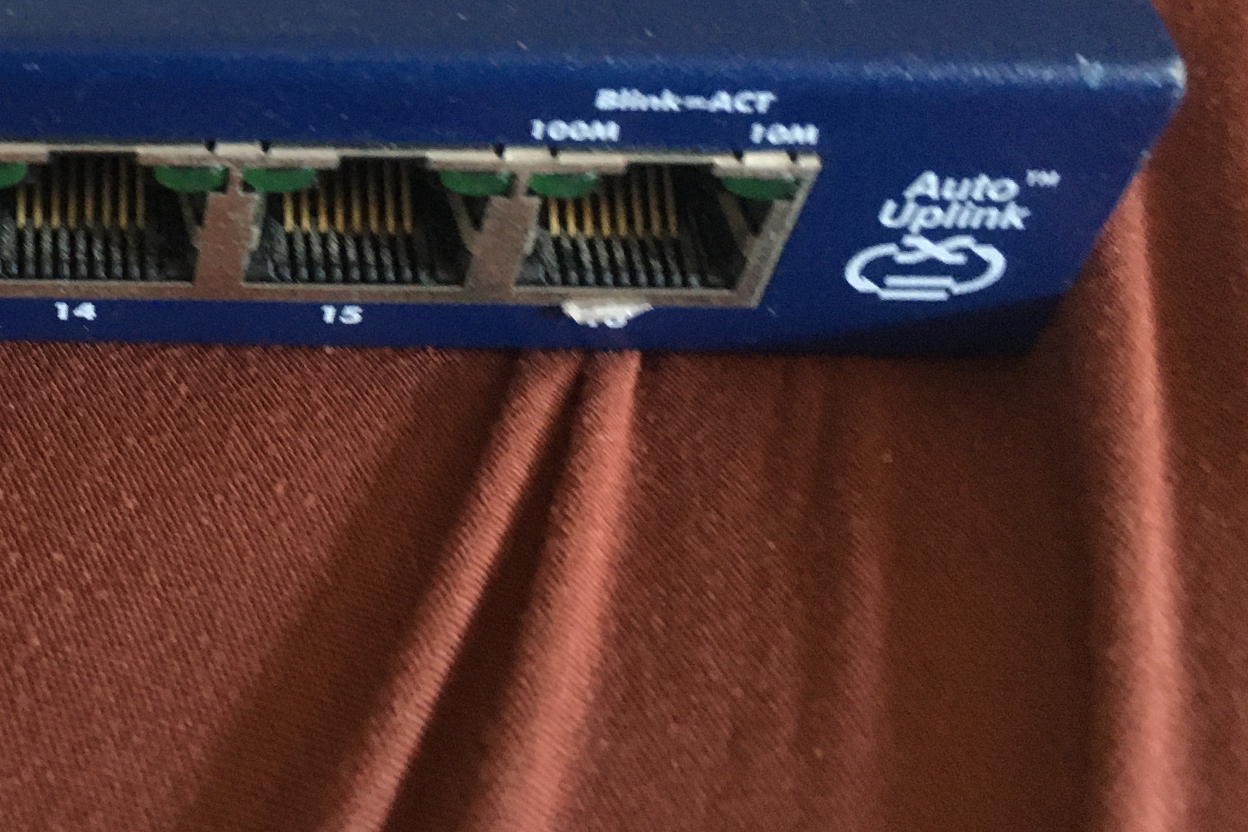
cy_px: -58
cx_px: 56
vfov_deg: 21.9
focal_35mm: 59
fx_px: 2045
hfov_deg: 31.8
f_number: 2.2
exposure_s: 1/17
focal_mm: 4.15
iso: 200
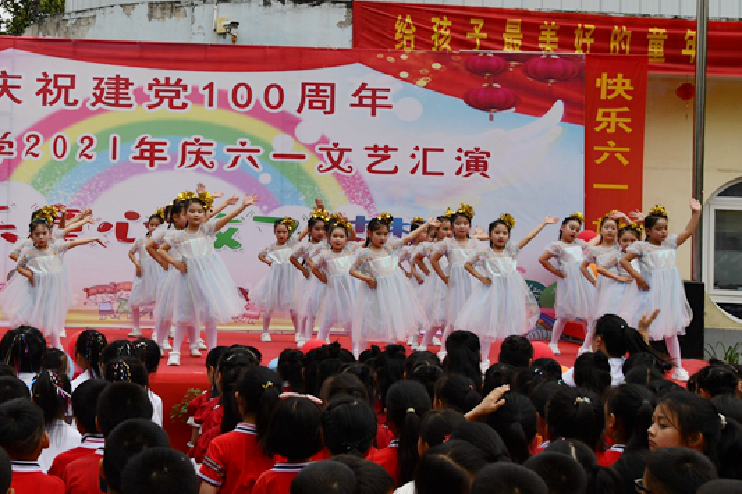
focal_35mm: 63
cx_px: 189
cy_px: 140
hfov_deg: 31.4
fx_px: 1298
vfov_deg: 21.4
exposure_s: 1/320
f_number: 8
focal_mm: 28
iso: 100
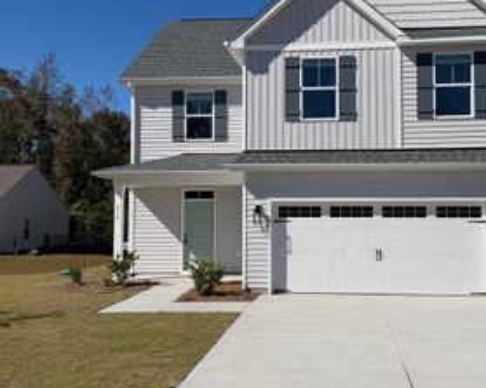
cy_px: 170
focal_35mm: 42
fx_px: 604
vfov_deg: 35.6
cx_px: 296
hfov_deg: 43.6
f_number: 1.78
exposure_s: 1/10309
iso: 80
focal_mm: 6.76
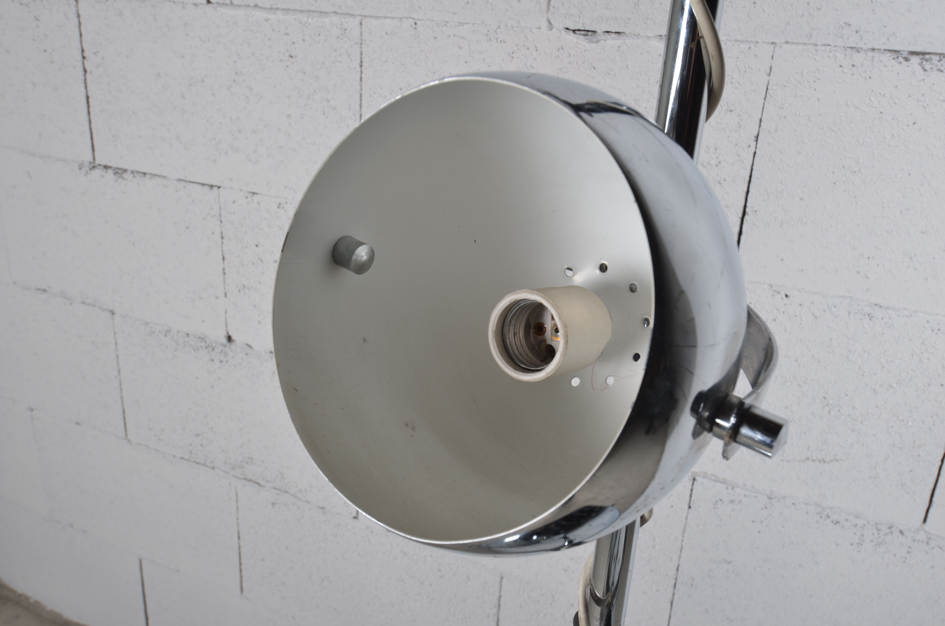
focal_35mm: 30
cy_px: 313
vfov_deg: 43.4
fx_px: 786
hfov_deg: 62.0
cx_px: 472
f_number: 11
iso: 100
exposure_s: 1/125
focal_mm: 20
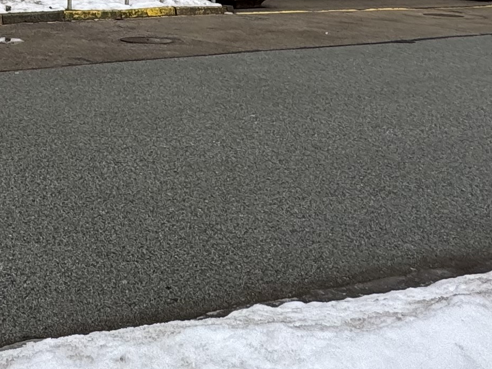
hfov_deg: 29.9
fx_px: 867
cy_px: -224
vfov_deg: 19.9
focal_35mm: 61
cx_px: 23
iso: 40
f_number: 2.2
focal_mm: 2.22
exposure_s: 1/185
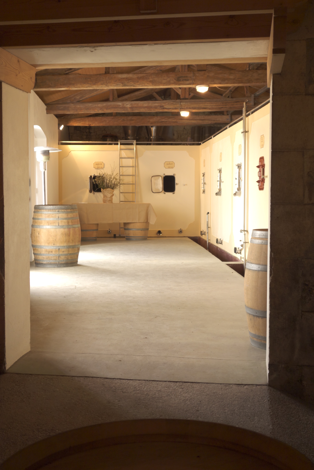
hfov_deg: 27.5
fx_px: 641
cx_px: 157
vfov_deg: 40.3
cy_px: 235
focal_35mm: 49
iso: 200
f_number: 3.2
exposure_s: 1/50
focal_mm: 18.23
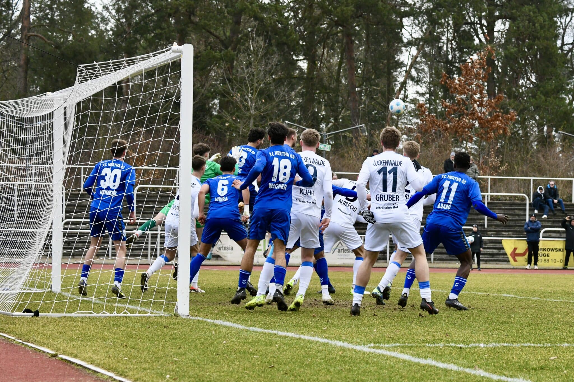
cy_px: 191
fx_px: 1562
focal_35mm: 98
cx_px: 287
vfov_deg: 14.0
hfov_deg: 20.8
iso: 3200
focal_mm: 98
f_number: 8
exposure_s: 1/1600
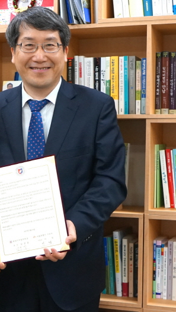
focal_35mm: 54
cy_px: 157
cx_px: -22
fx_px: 447
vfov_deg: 38.5
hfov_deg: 21.1
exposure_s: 1/160
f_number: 4
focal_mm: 34
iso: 2000
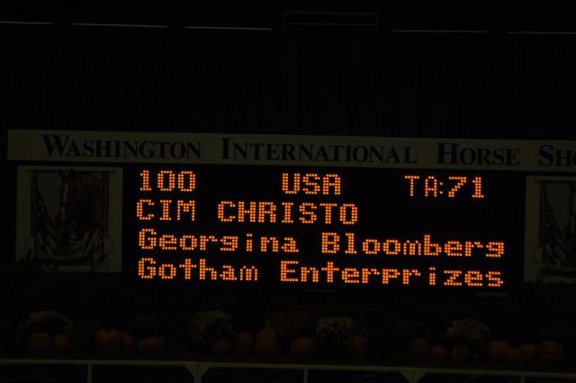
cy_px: 192
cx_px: 288
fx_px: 7191
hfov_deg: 4.6
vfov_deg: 3.0
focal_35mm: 450
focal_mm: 300
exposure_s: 1/250
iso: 400
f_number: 5.6
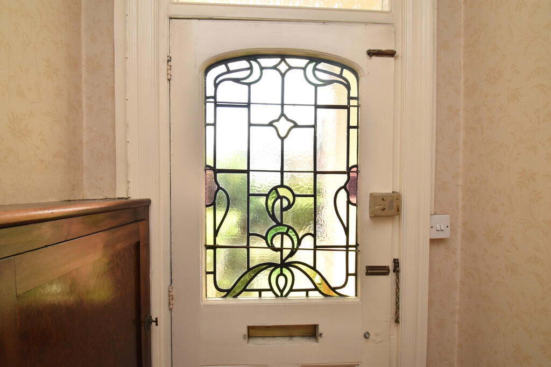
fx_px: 230
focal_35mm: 15
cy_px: 184
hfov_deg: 100.4
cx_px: 276
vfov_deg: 77.3
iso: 560
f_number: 10
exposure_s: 1/60
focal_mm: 10
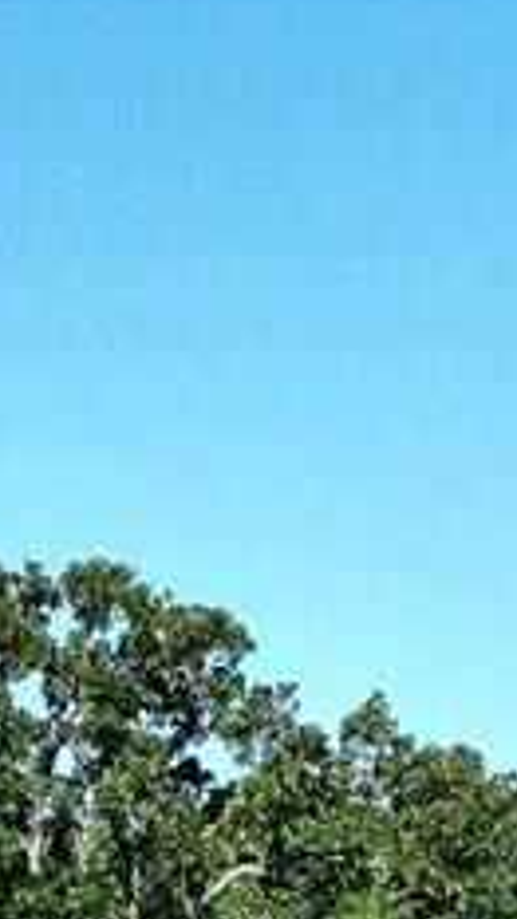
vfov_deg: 8.1
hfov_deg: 5.3
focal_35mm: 230
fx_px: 5607
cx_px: 146
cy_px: 2714
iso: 100
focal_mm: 12.29
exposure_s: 1/1250
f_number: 2.8
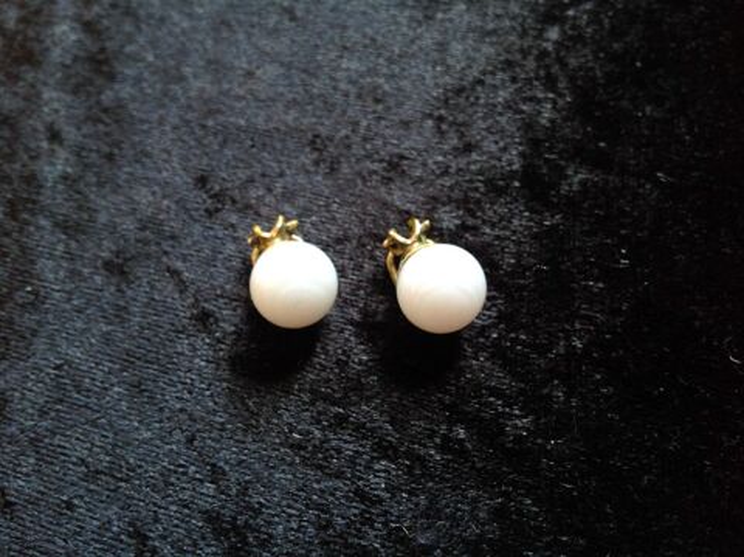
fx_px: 752
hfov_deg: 52.7
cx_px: 372
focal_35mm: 35
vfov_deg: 40.6
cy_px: 278
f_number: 2.4
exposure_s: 1/40
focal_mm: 4.28
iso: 64
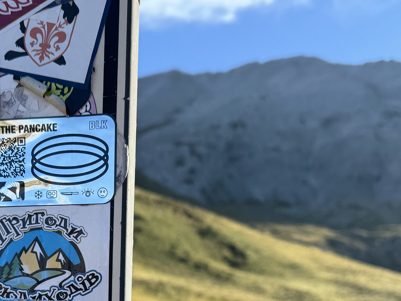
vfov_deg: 25.9
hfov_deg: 35.4
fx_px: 614
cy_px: 313
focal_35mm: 53
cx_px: 100
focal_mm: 6.76
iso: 80
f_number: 1.78
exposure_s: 1/1721
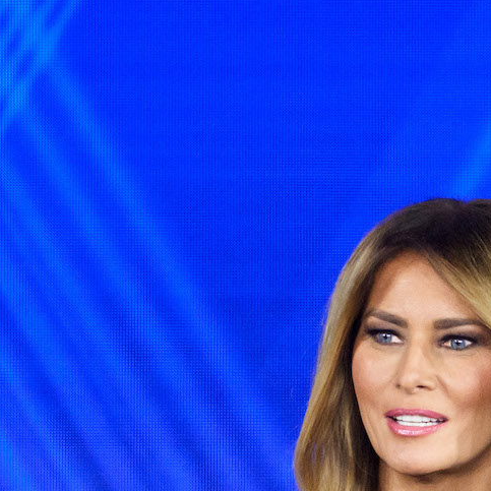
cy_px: 472
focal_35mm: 1926
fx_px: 30908
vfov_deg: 0.9
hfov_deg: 0.9
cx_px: 461
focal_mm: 456
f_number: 6.3
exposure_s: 1/200
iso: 4000
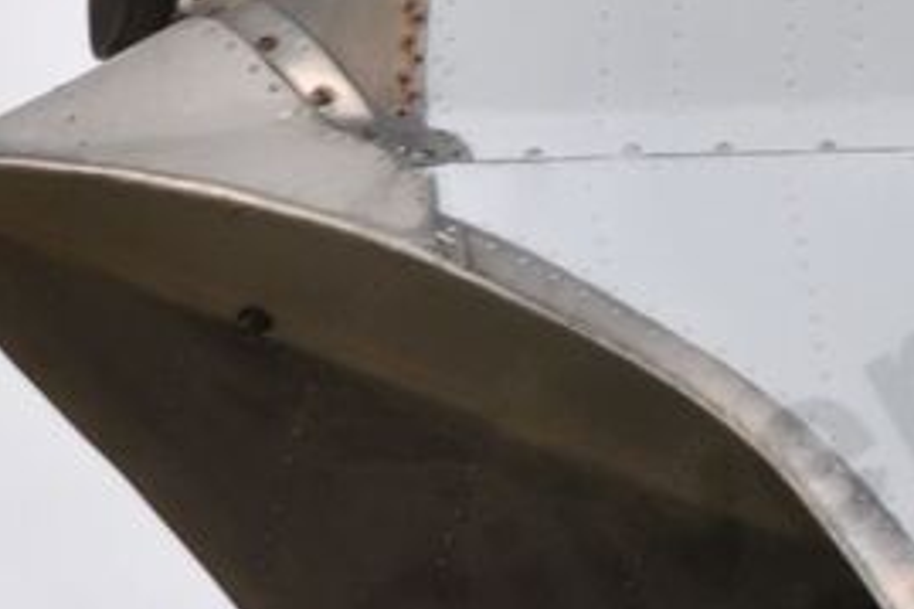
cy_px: 41
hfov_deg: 5.7
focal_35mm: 357
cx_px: 1515
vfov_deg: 3.8
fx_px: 9058
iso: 200
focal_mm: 50
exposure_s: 1/200
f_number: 8
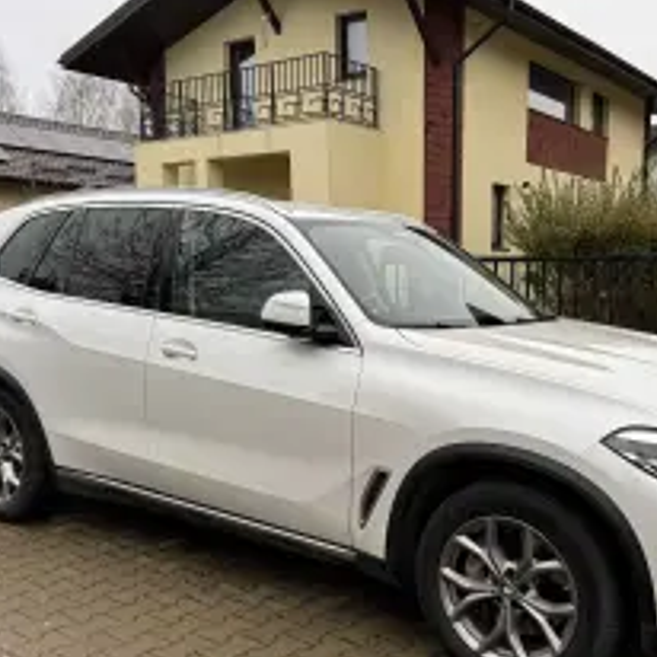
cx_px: 415
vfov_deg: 44.6
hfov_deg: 44.5
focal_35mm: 37
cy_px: 402
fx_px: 795
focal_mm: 6.76
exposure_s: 1/121
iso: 160
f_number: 1.78
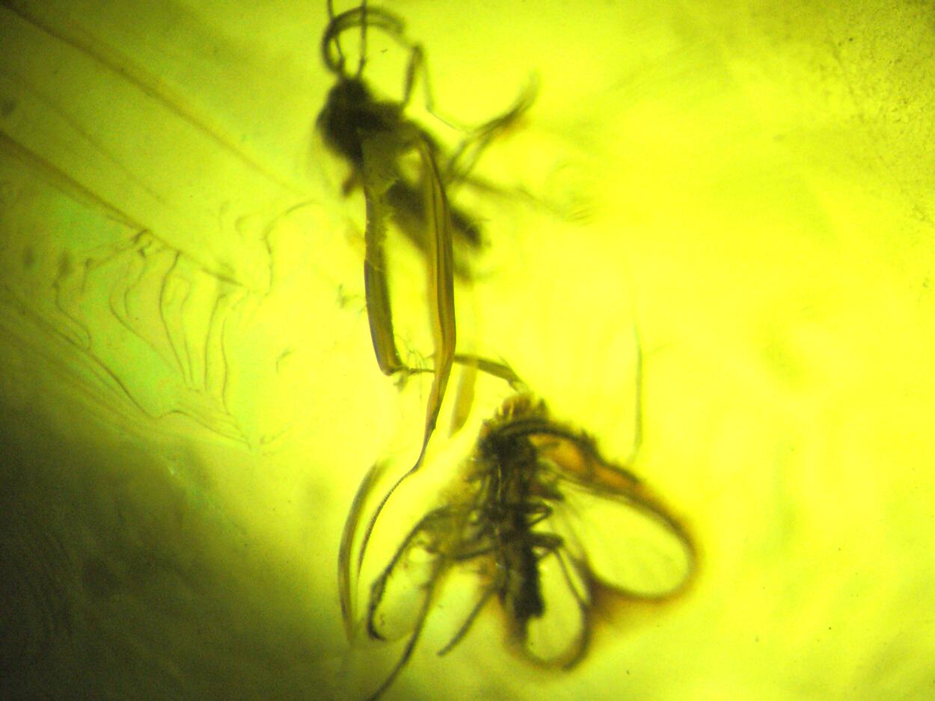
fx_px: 2323
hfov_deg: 22.8
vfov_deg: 17.2
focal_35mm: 86
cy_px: 350
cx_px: 468
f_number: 4.5
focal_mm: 14.3
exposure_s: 1/500
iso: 400
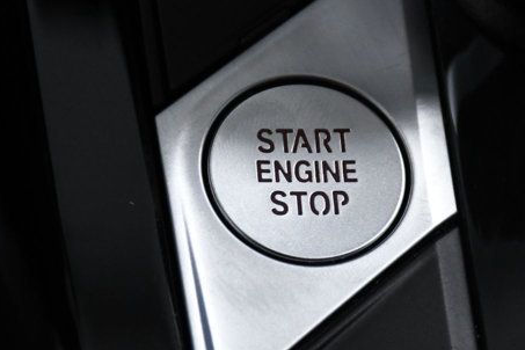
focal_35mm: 253
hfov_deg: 8.1
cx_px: 284
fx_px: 3689
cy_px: 153
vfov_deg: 5.4
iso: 2500
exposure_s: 1/500
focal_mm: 75
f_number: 5.3
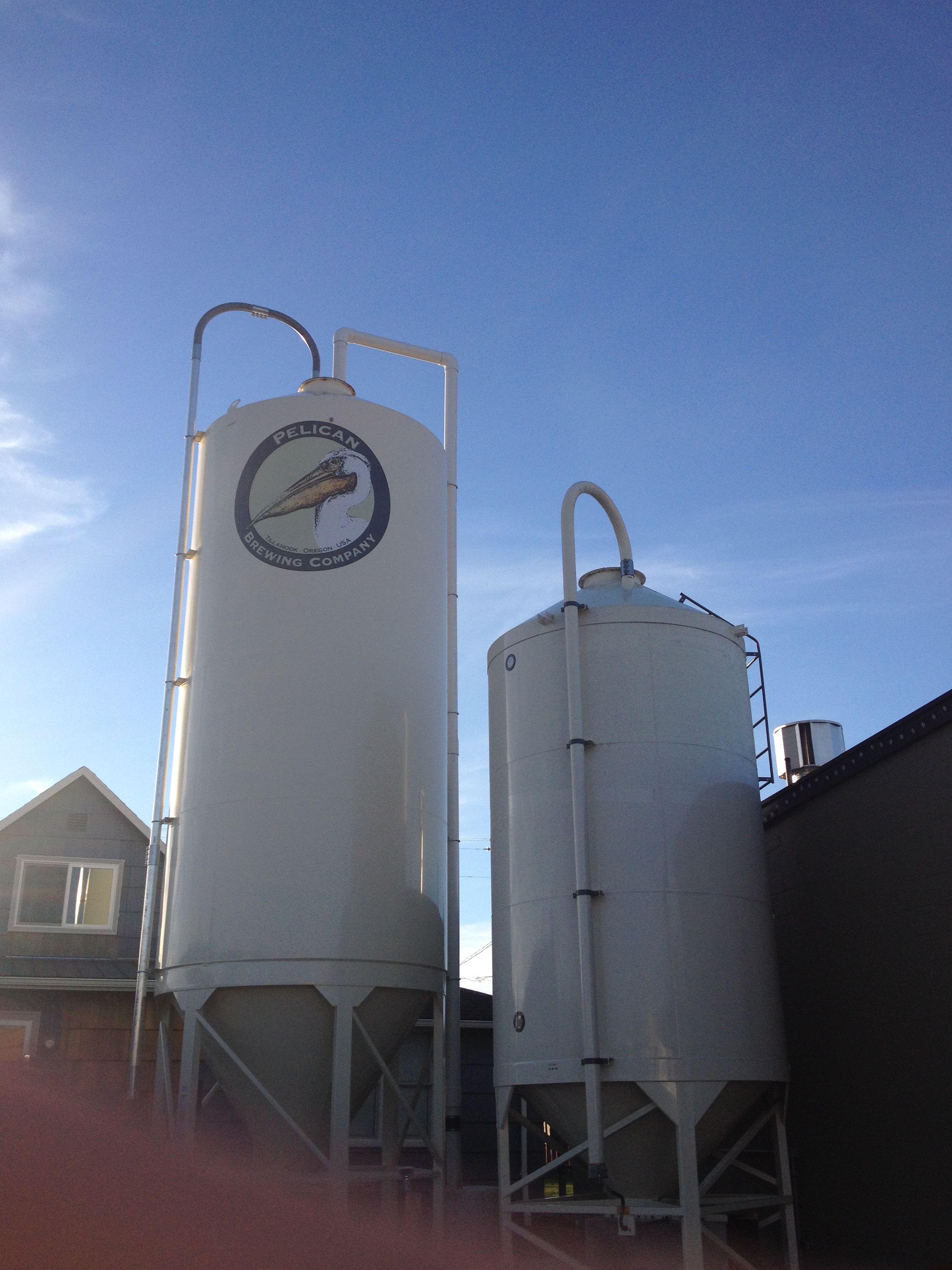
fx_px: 1320
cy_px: 623
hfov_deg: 39.7
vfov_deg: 51.3
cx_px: 466
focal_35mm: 36
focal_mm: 4.28
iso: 50
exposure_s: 1/1255
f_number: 2.4
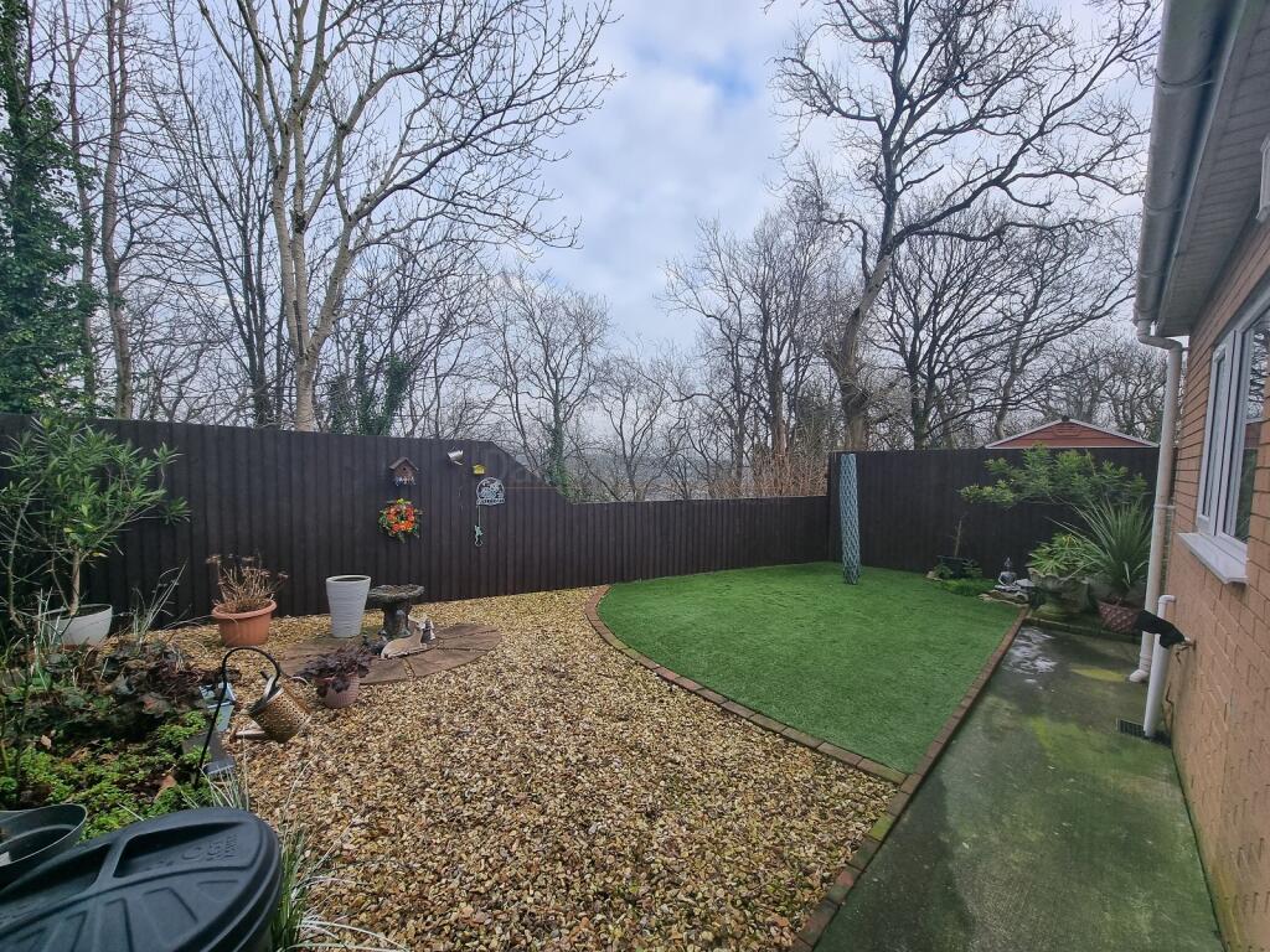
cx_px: 635
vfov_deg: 89.9
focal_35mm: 13
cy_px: 476
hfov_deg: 106.2
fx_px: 477
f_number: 2.2
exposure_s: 1/454
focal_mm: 2.2
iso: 50
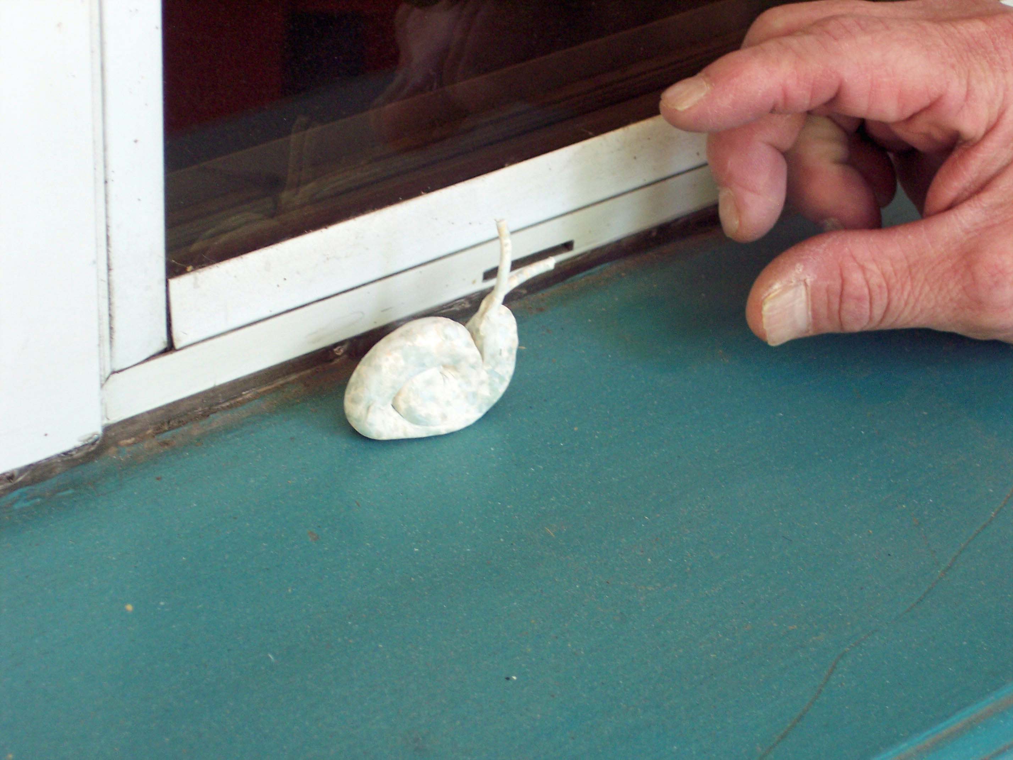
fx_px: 3424
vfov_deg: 12.7
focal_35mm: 117
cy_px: 380
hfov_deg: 16.8
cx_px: 506
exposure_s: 1/45
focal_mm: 24
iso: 200
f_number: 4.8
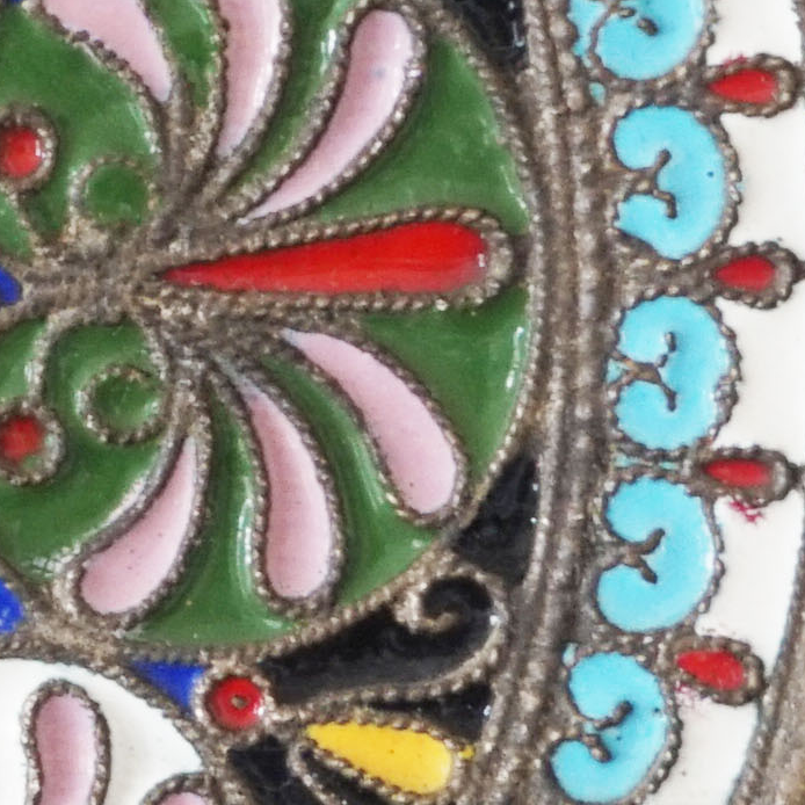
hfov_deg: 7.9
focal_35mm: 210
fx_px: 5534
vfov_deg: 8.3
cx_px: -886
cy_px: 276
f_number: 4
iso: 320
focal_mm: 21
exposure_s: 1/60
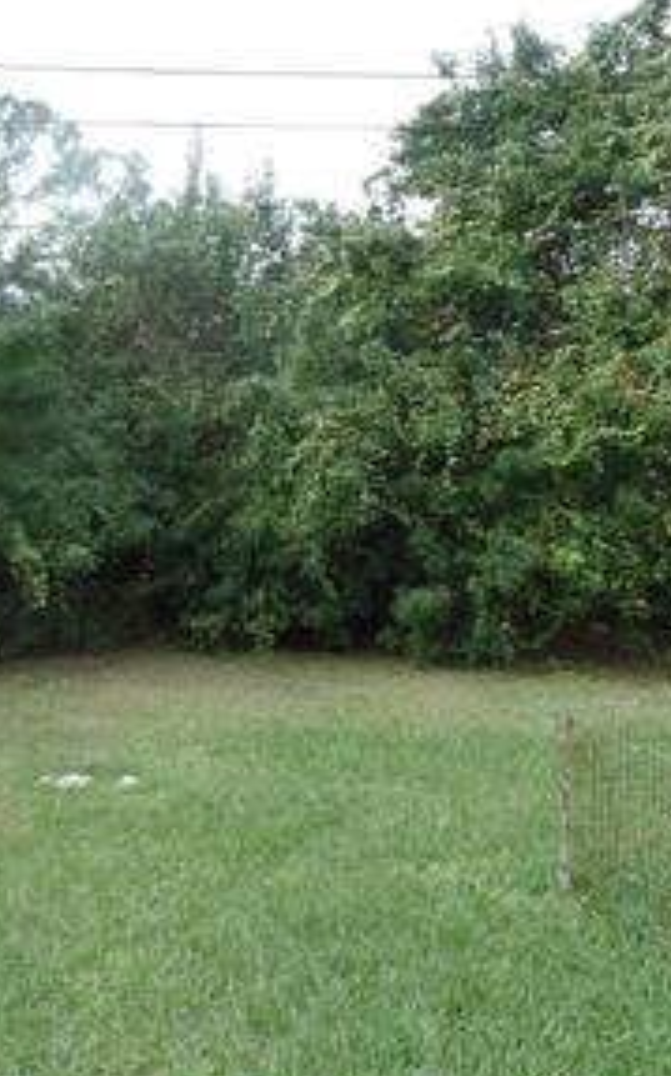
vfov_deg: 56.7
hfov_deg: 34.0
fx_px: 996
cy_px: 551
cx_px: 4
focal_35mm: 34
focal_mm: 4.1
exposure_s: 1/250
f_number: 3.5
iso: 80
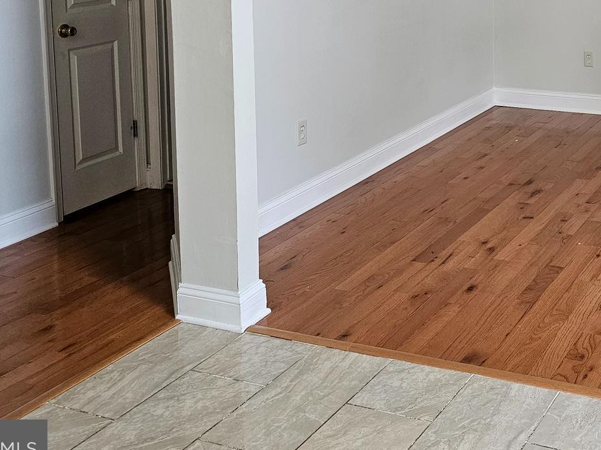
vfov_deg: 26.6
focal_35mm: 51
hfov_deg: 35.1
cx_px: 551
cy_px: -26
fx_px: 885
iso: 250
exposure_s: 1/120
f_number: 1.7
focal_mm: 6.3
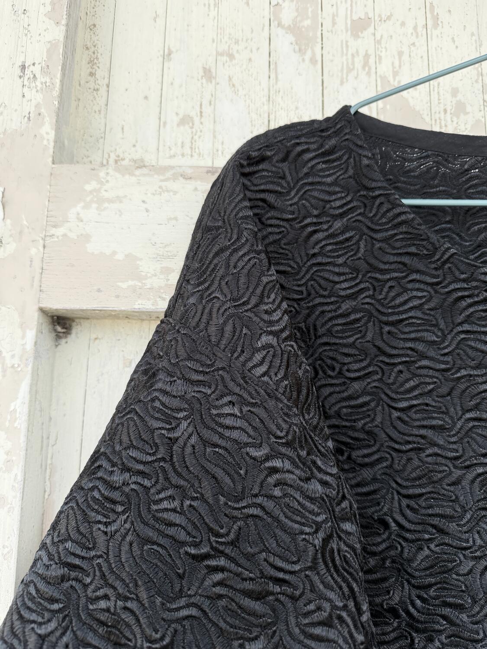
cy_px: 324
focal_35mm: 24
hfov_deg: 56.8
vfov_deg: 71.6
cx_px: 244
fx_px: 450
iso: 200
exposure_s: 1/243
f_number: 1.78
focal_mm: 6.76
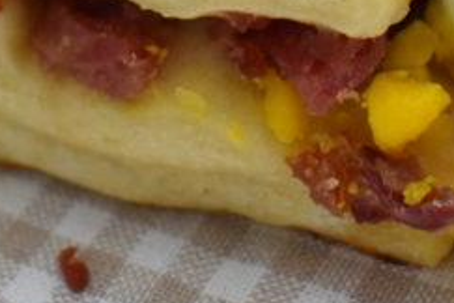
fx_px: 1438
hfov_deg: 17.9
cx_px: 166
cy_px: -179
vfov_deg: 11.4
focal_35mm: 114
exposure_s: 1/60
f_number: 3.5
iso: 3200
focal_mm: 18
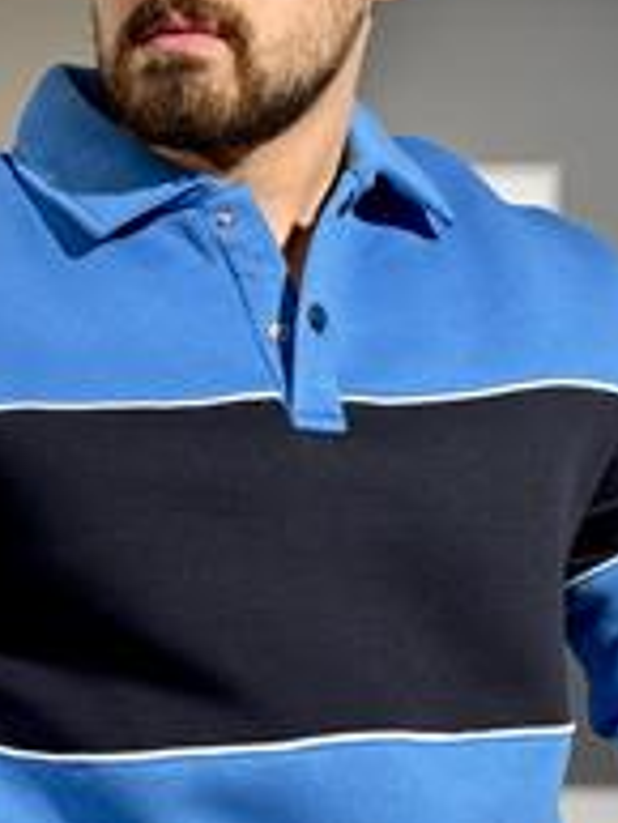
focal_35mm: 116
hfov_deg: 12.8
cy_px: 584
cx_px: 247
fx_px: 2758
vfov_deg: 16.9
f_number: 1.78
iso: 80
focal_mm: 6.76
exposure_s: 1/100
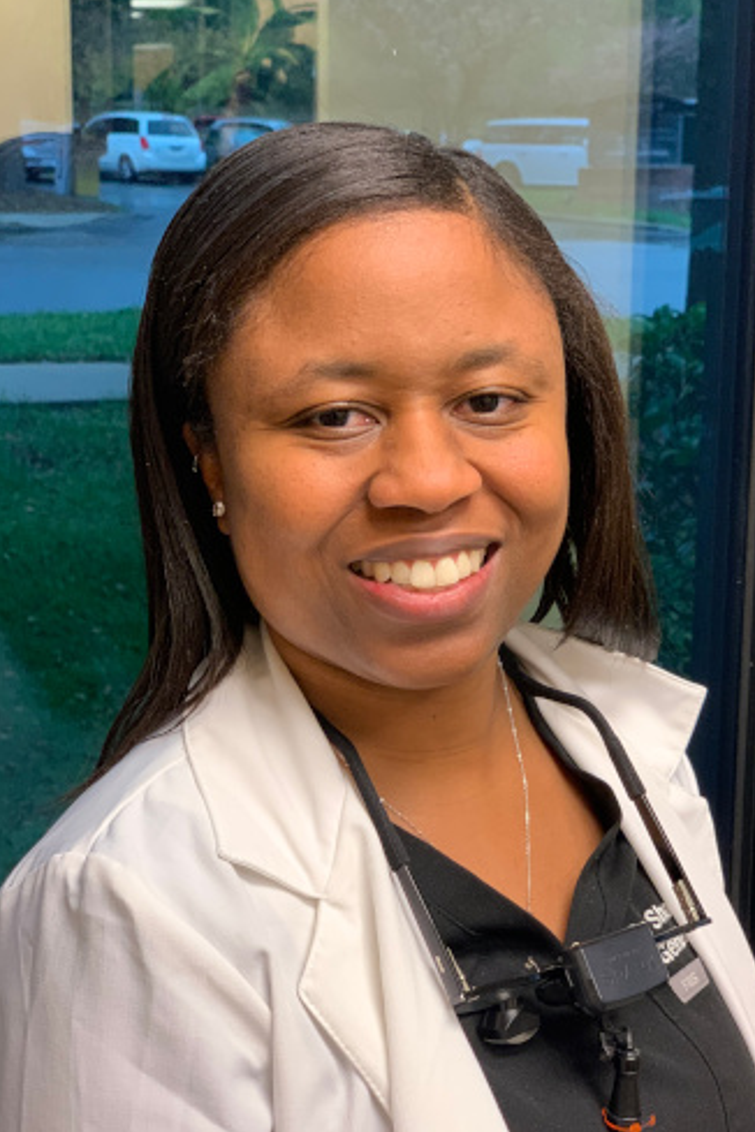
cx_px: 454
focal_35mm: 59
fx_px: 1856
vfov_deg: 33.9
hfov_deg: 23.0
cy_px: 566
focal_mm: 6
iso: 200
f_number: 2.4
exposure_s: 1/60
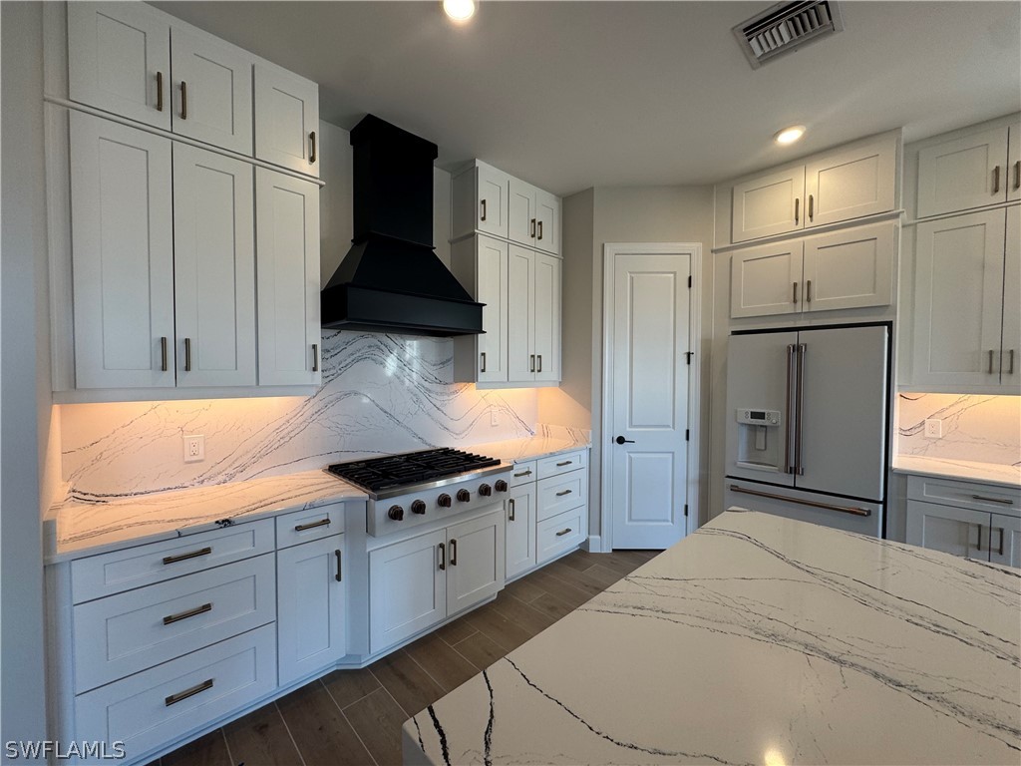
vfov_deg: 85.7
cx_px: 510
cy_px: 383
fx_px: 413
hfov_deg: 102.1
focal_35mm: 14
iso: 64
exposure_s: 1/120
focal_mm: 2.22
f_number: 2.2
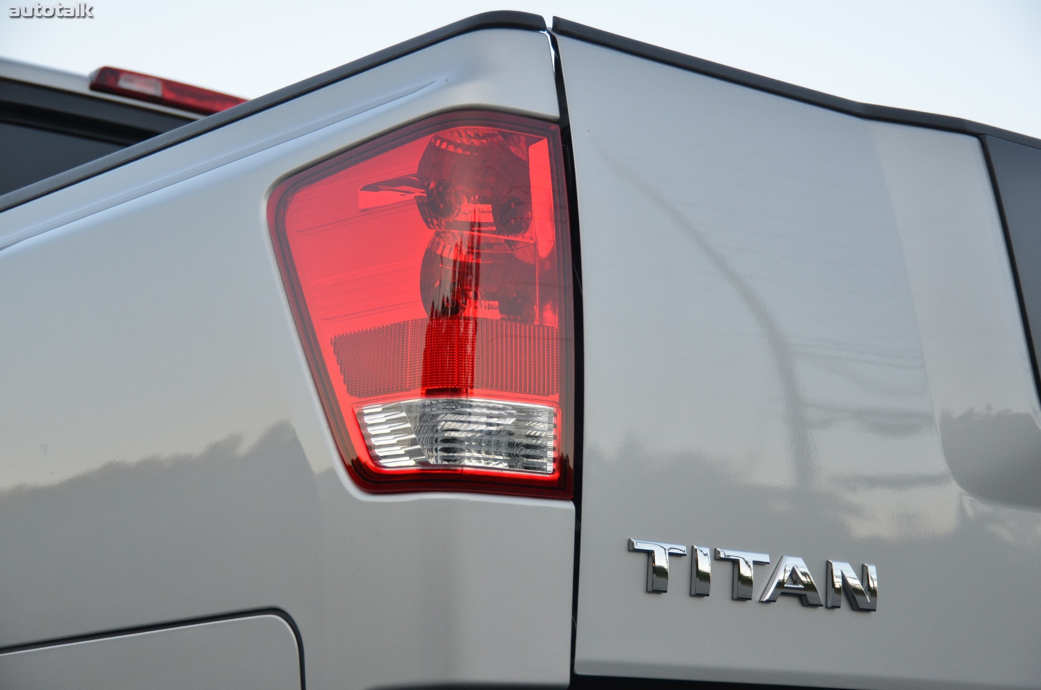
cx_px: 520
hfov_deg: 26.0
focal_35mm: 78
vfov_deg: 17.4
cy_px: 345
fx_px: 2251
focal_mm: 52
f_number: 4.8
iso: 800
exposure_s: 1/500
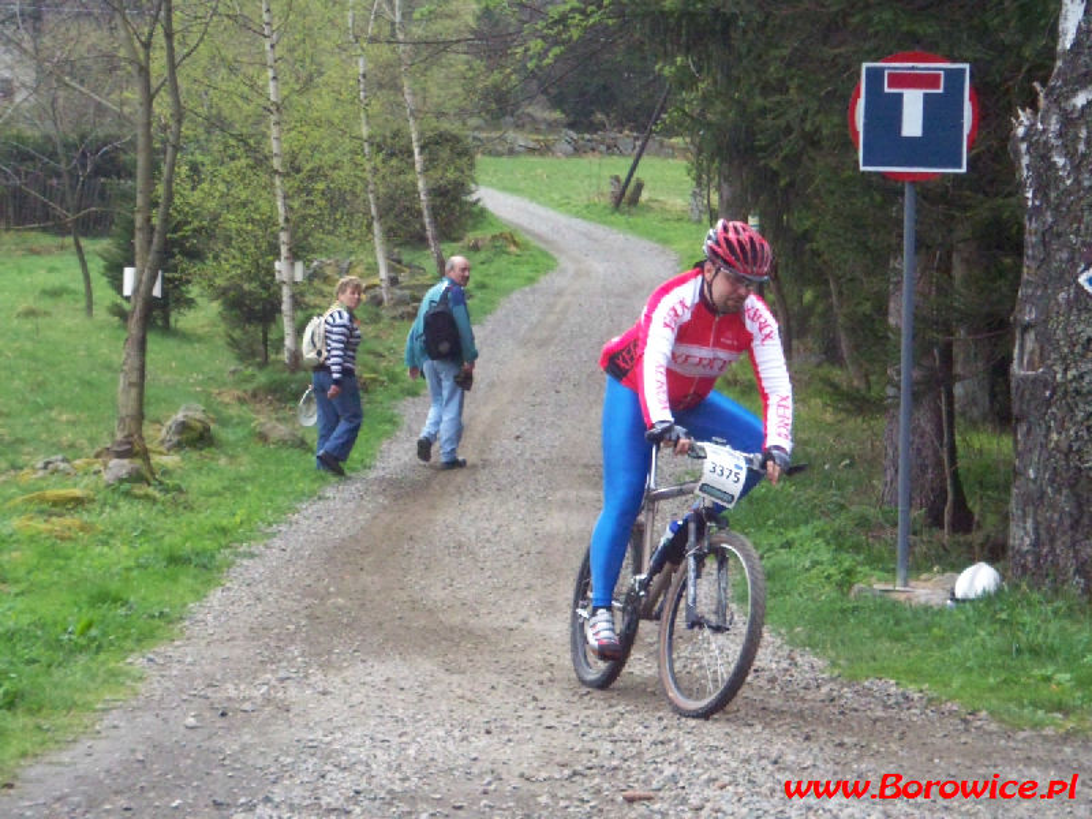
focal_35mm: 117
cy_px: 410
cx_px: 546
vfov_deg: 12.7
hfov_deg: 16.8
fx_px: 3691
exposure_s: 1/320
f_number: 4.4
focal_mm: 19.2
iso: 400
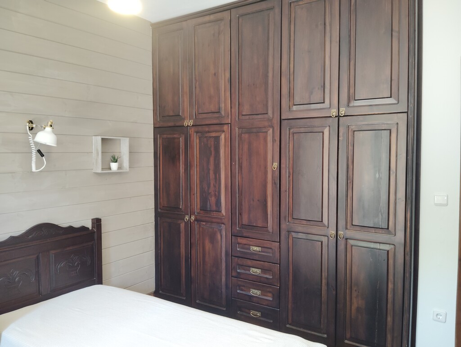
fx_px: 373
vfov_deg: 49.9
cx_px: 230
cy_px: 174
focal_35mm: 28
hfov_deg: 63.4
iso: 817
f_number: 1.8
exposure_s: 1/33.3
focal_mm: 4.22
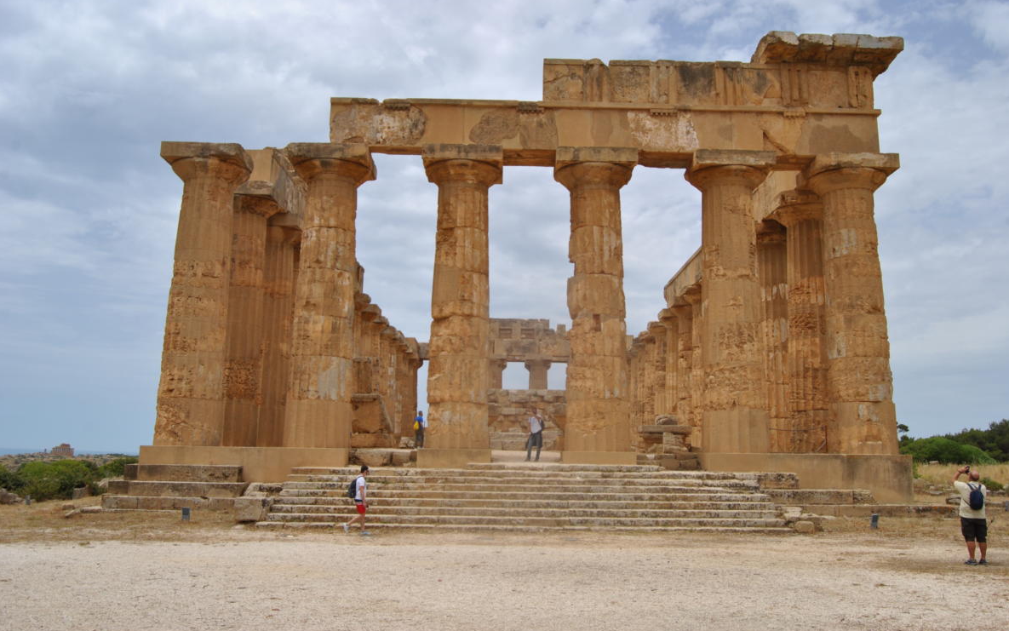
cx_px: 508
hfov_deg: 61.2
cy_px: 297
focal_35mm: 31
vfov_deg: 40.6
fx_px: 853
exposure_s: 1/320
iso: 100
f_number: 9
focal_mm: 20
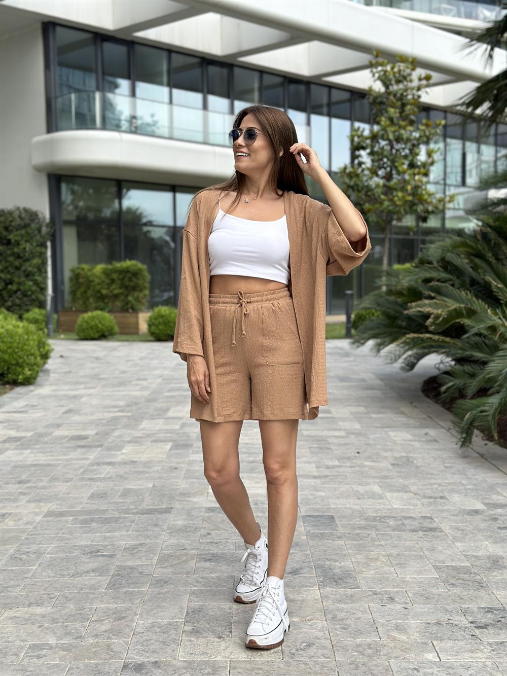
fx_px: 937
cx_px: 254
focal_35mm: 48
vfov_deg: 39.7
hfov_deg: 30.3
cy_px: 338
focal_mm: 6.86
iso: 80
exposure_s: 1/623
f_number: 1.78
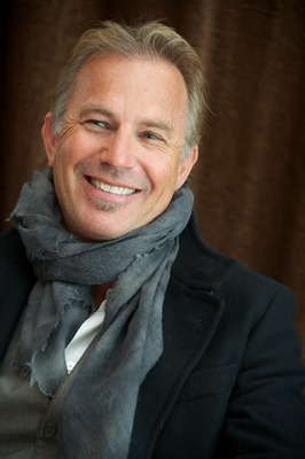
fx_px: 2291
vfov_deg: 11.4
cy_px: 230
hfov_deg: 7.6
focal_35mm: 180
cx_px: 152
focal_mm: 180
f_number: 5.6
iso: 800
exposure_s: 1/60
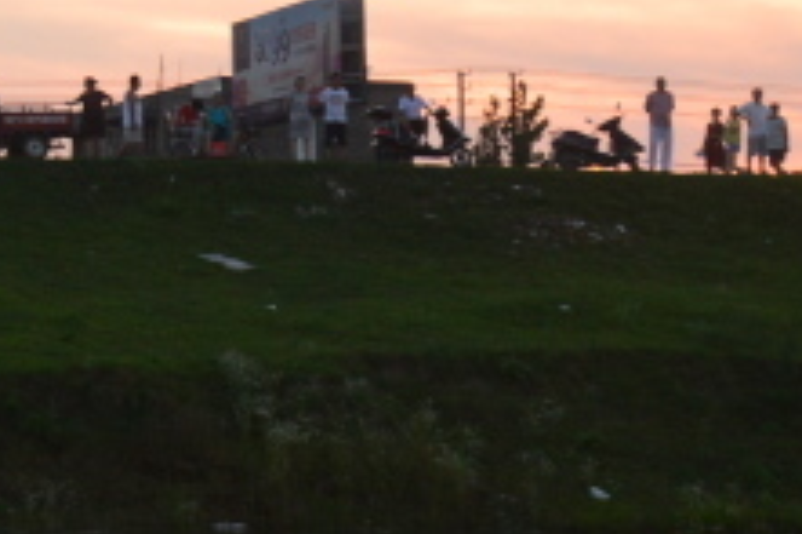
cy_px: -2
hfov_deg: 12.1
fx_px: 3406
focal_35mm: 153
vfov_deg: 8.9
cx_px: -748
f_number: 6.3
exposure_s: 1/160
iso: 400
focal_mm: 22
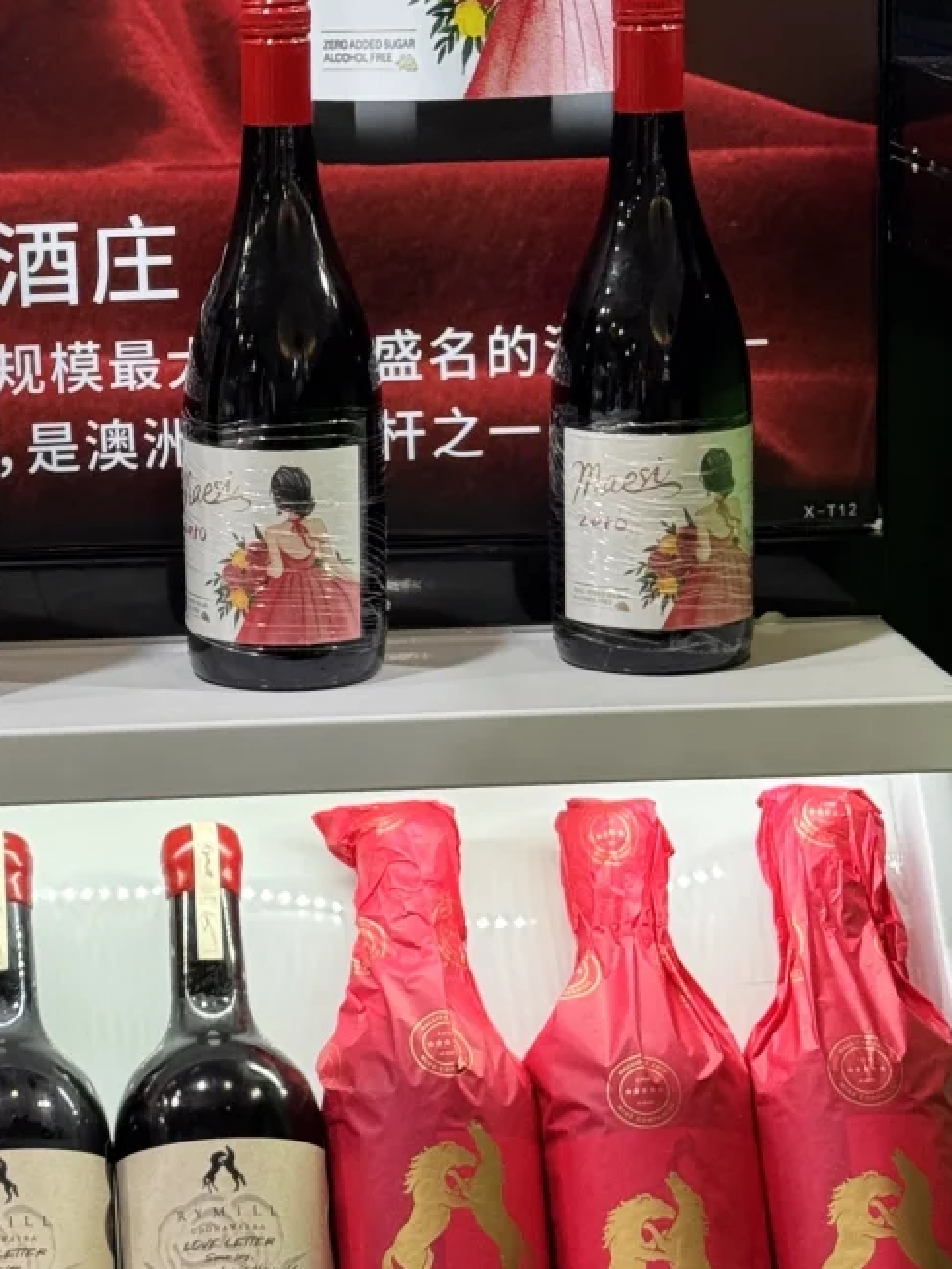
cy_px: 352
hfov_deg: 13.8
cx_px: 49
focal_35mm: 106
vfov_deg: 18.5
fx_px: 3887
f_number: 1.78
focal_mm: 6.76
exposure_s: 1/100
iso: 100
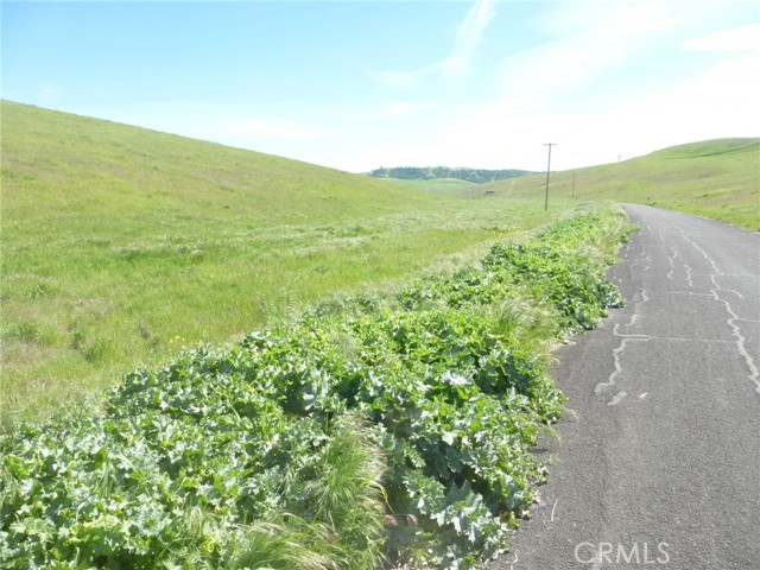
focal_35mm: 24
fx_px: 527
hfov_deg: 71.6
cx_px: 380
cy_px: 285
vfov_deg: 56.8
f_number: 4
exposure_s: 1/400
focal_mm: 4.3
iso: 100
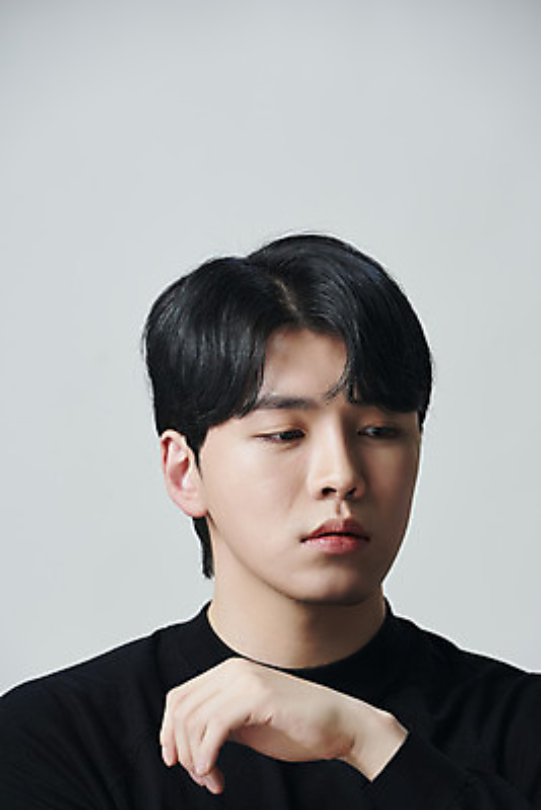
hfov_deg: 6.9
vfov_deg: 10.3
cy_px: 405
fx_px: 4504
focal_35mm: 200
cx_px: 270
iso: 64
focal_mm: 200
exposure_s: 1/125
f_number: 7.1
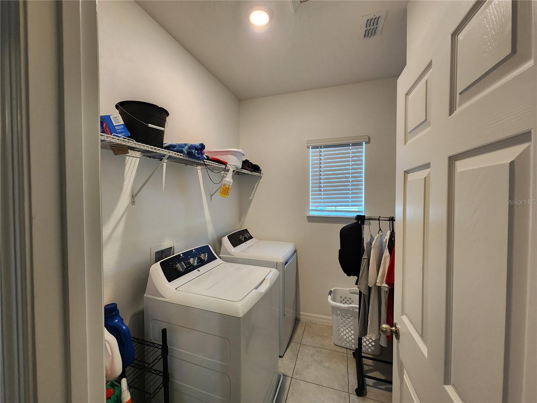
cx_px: 268
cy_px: 202
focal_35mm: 13
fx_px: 202
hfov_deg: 106.2
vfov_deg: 89.9
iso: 250
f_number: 2.2
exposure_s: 1/60
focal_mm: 2.2
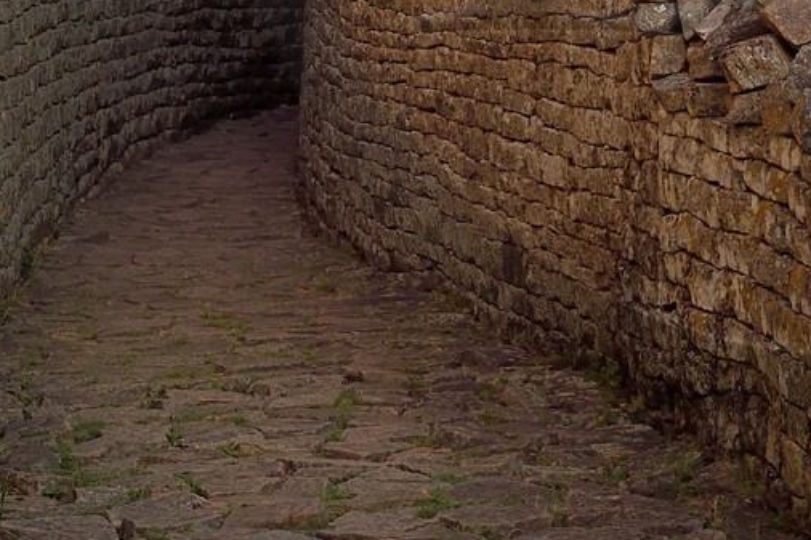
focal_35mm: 158
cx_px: 867
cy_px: -231
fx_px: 3558
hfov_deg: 12.8
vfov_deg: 8.5
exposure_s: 1/160
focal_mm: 50
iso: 400
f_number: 9
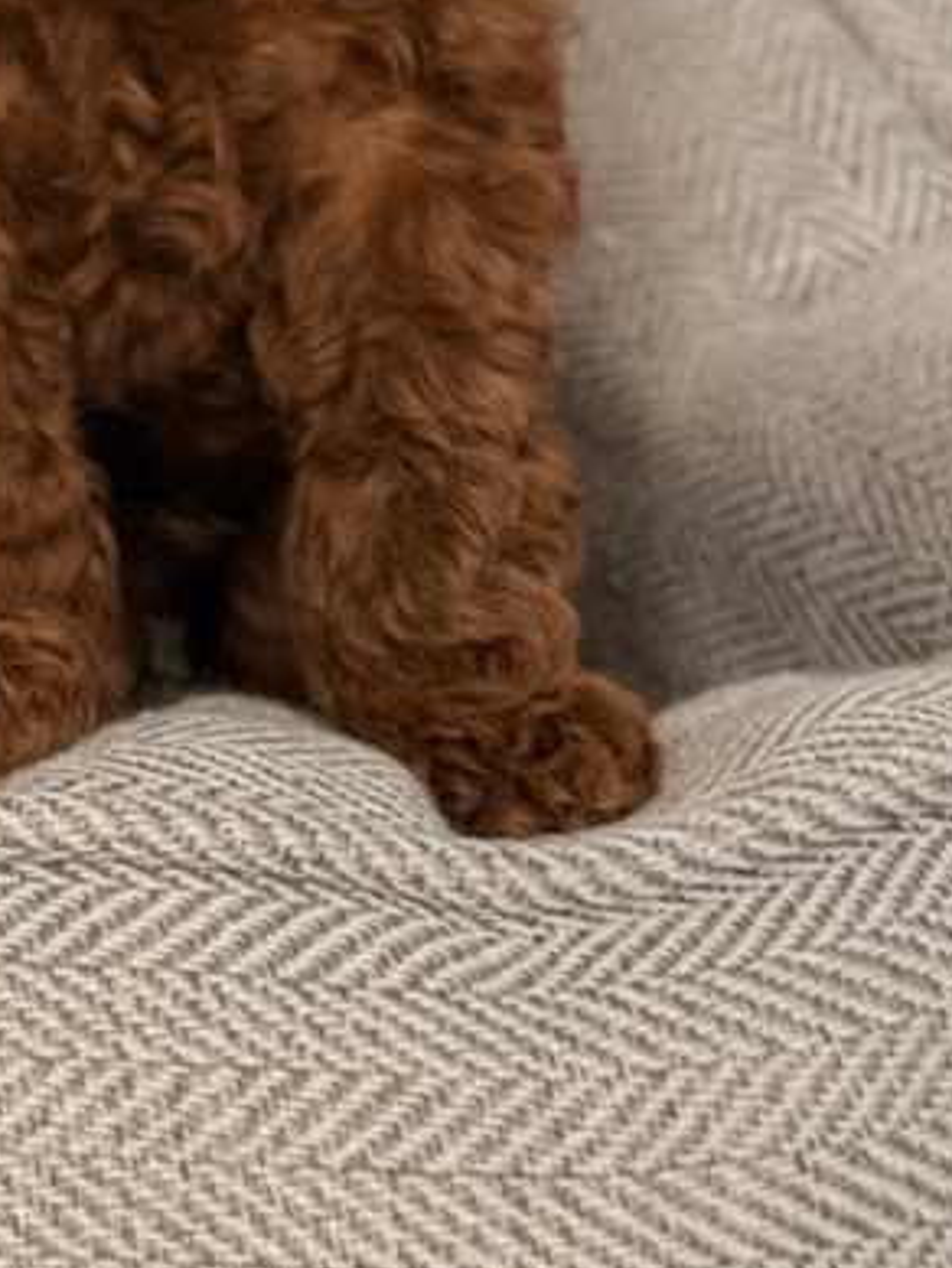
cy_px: -378
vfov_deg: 12.9
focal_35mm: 148
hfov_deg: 9.8
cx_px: -300
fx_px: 5424
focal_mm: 6.76
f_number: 1.78
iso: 200
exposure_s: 1/60
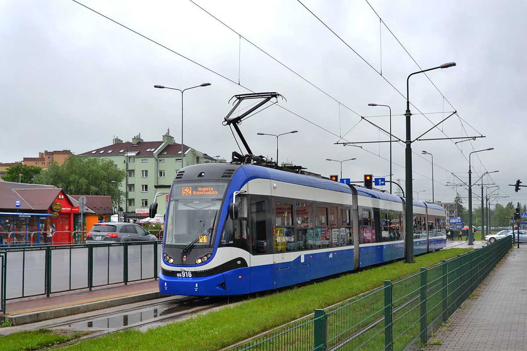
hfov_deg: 51.3
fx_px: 549
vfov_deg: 35.5
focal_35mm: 38
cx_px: 264
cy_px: 176
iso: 160
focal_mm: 25
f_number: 4
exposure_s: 1/200
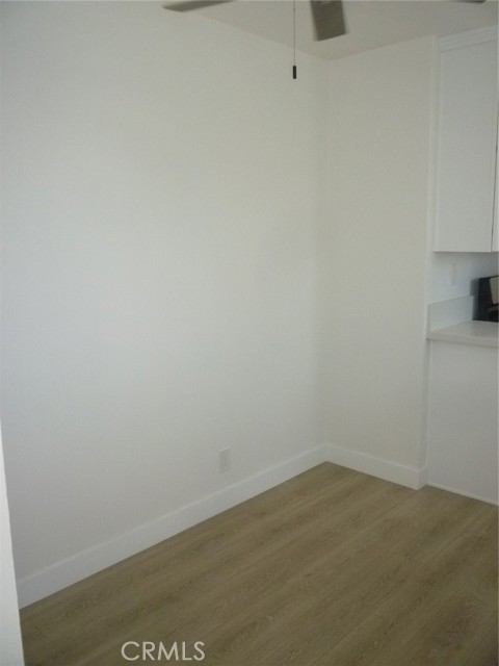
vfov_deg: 61.7
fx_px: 557
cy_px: 333
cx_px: 250
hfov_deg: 48.2
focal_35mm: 29
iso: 400
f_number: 3.3
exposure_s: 1/400
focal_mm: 5.2
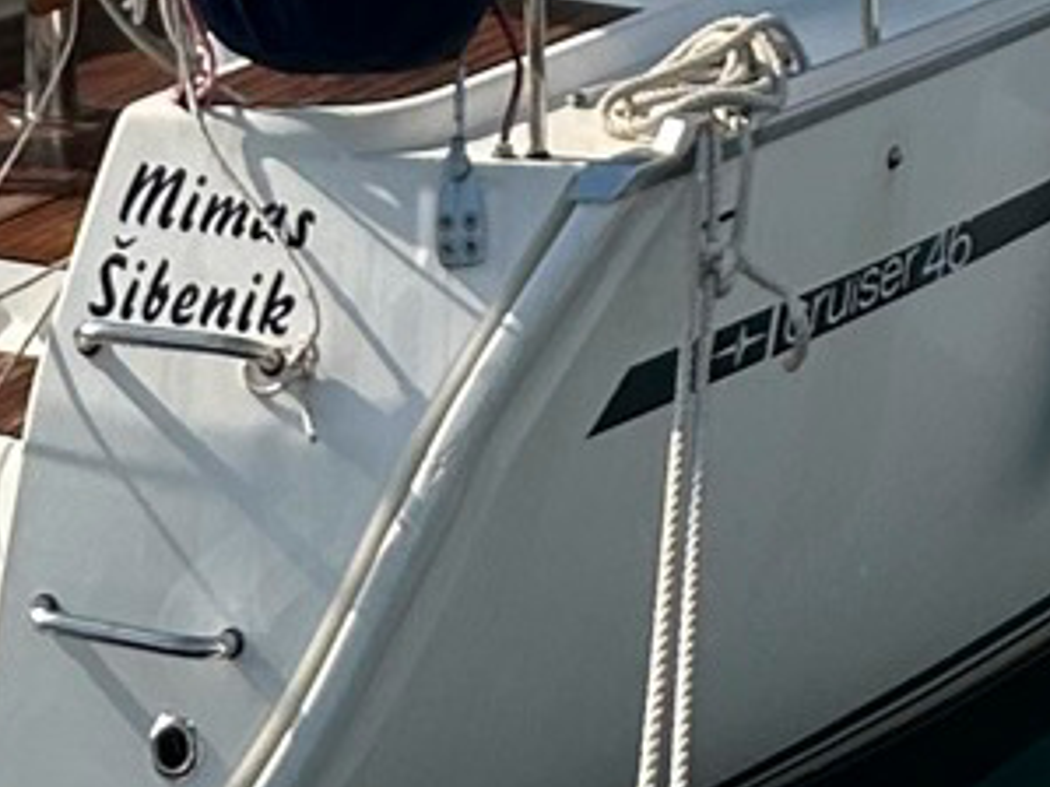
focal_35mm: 72
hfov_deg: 27.0
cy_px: -362
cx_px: 411
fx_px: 2183
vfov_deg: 18.3
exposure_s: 1/3401
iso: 50
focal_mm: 2.22
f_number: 2.2
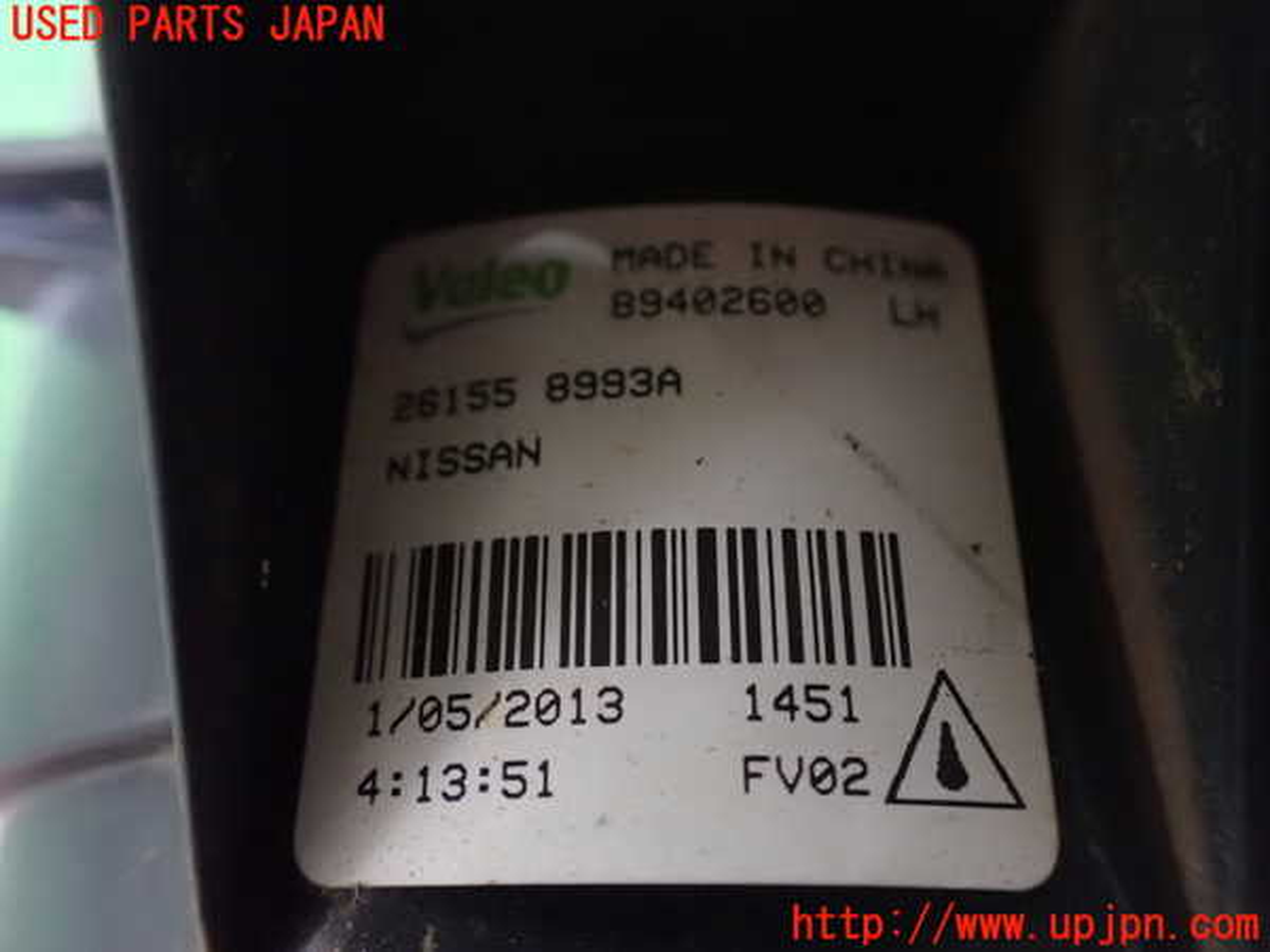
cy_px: 476
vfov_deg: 46.8
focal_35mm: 30
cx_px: 635
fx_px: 1101
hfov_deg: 60.0
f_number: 2.3
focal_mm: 5.4
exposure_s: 1/25
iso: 1600
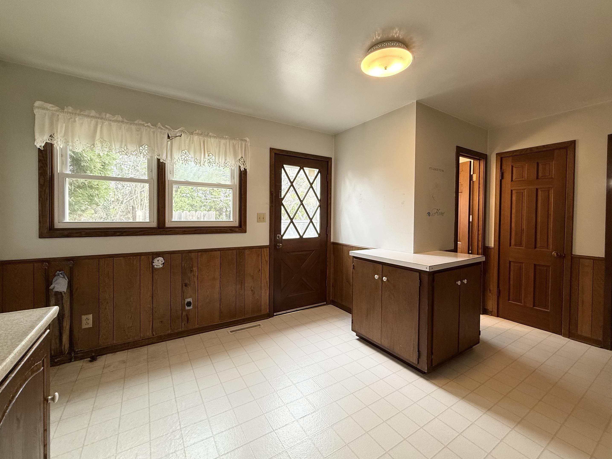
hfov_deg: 98.1
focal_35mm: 15
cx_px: 317
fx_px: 265
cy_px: 222
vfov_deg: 81.7
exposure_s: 1/60
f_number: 2.2
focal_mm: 2.22
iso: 200
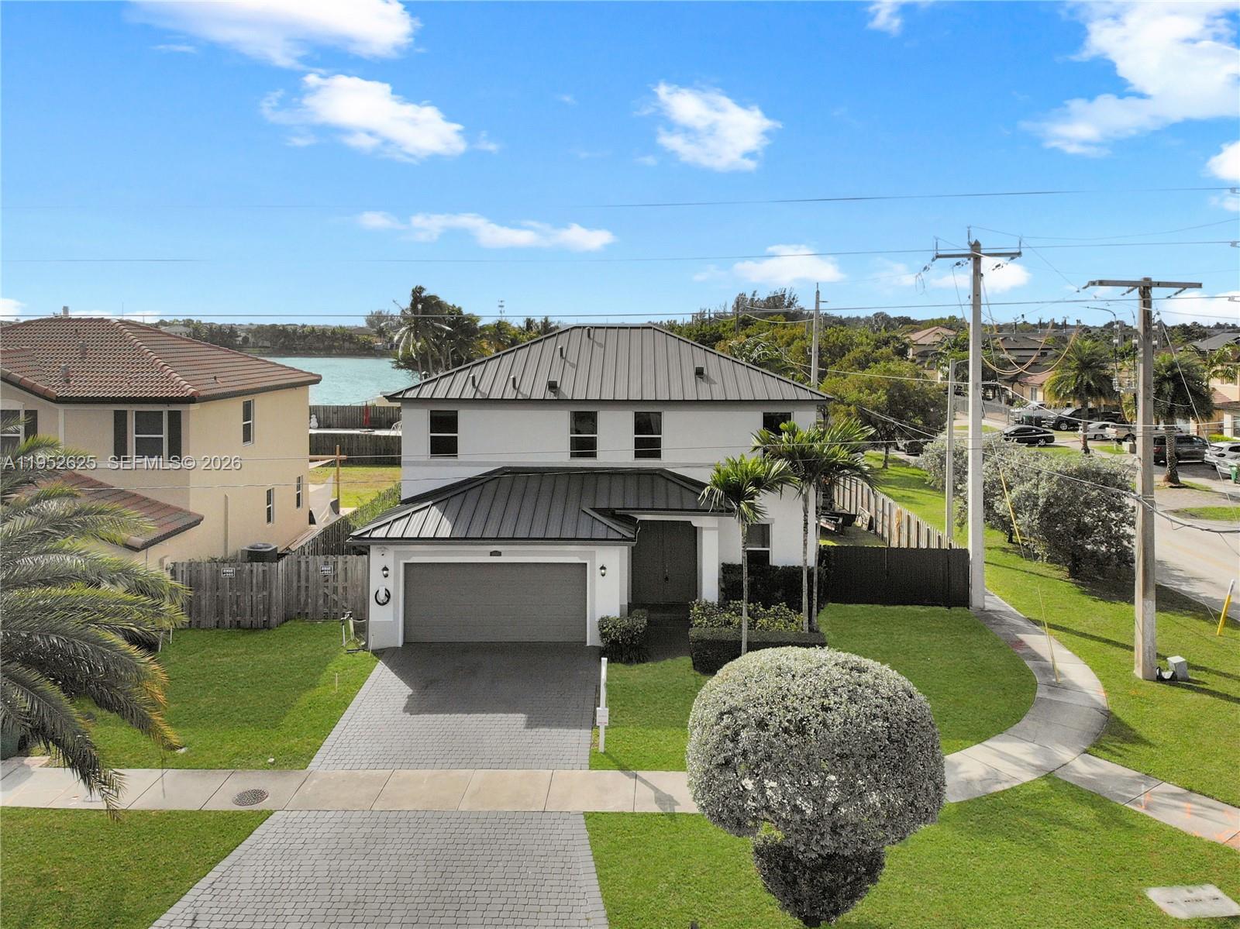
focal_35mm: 24
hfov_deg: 71.6
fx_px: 859
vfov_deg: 56.8
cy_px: 464
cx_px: 620
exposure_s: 1/2627
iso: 111
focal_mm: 4.5
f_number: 2.8
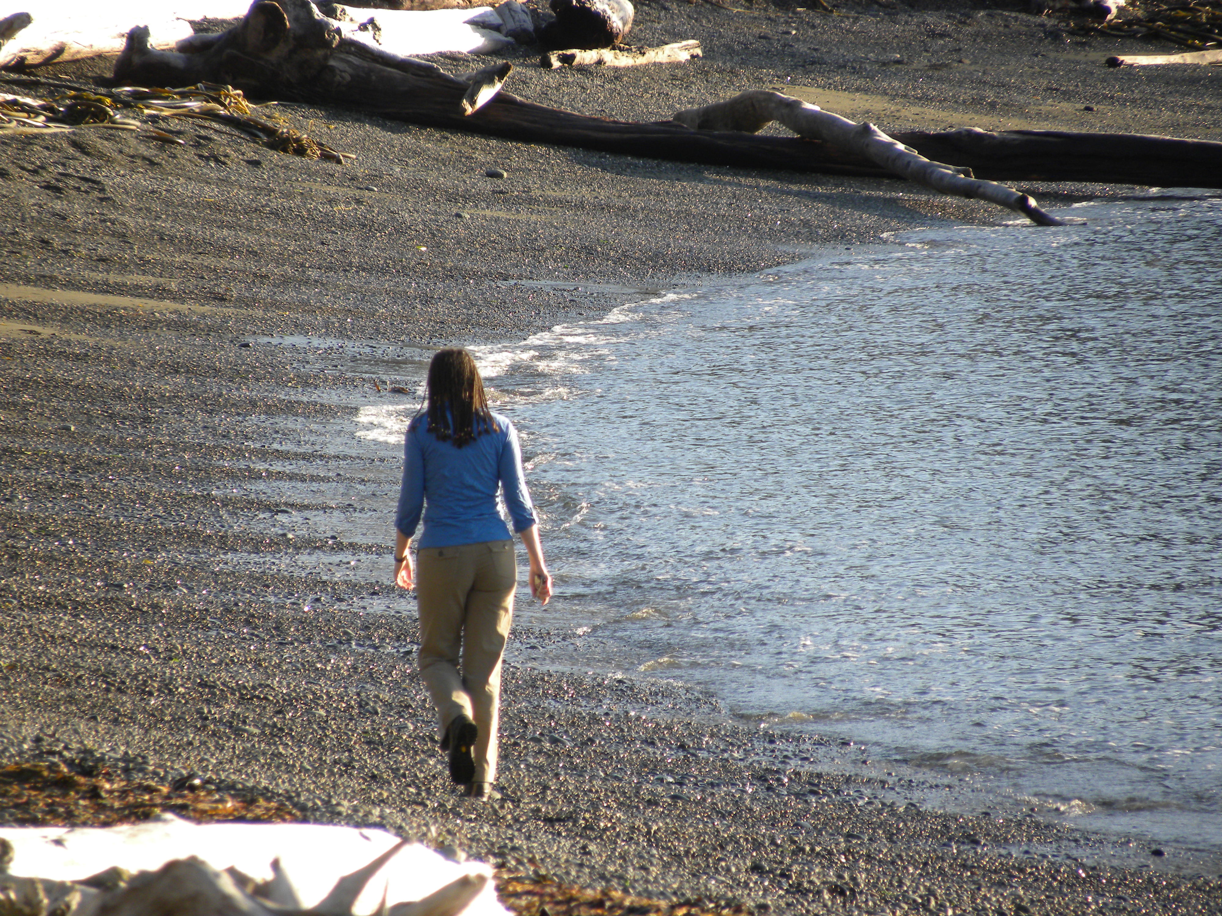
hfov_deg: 3.2
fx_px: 22028
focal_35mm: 624
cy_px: 458
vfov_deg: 2.4
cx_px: 611
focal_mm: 110.4
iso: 81
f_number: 5
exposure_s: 1/155
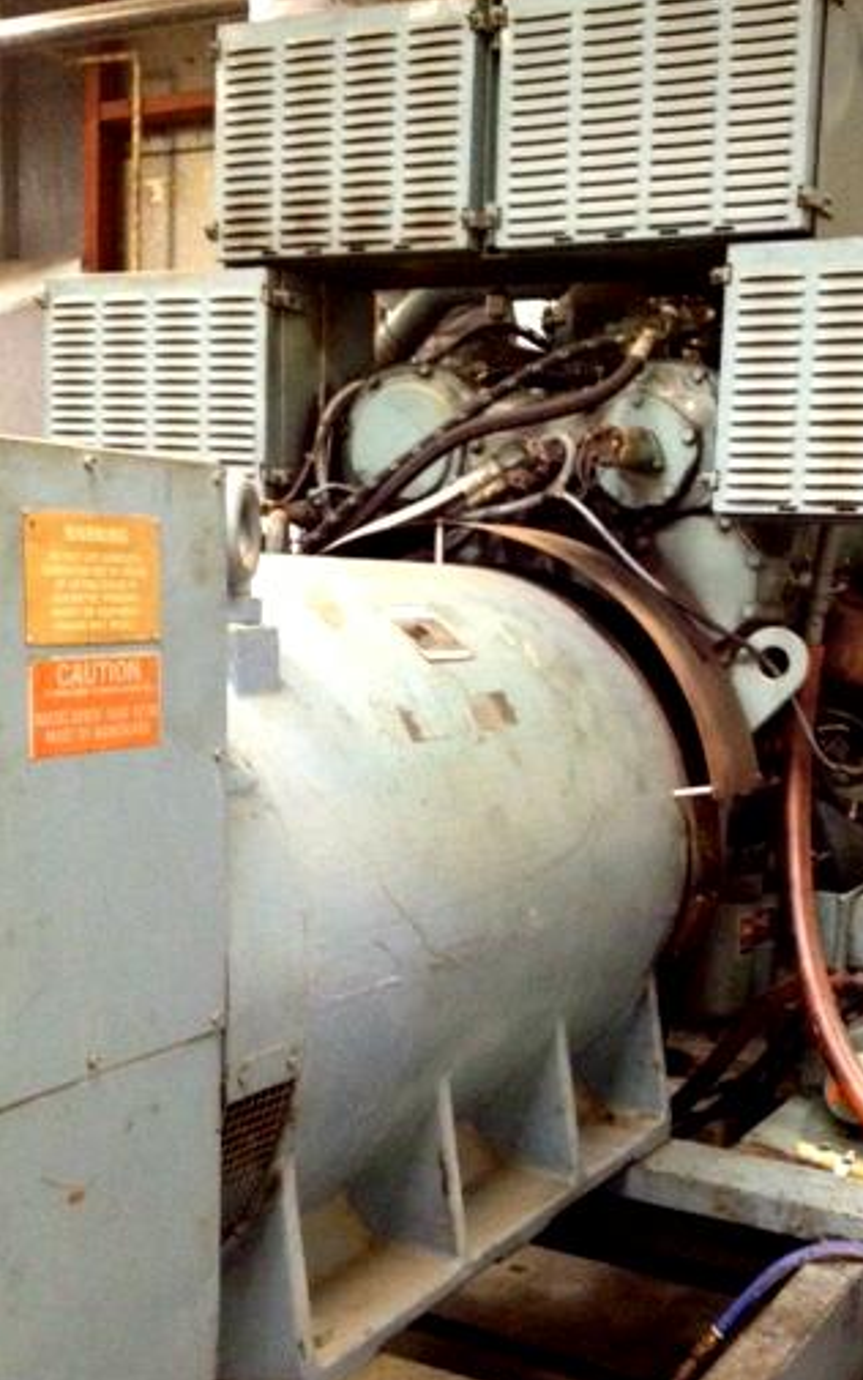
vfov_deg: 42.5
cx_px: 522
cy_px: 820
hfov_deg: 27.4
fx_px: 1767
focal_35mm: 47
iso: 640
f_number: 2.4
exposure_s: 1/15
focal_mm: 4.28
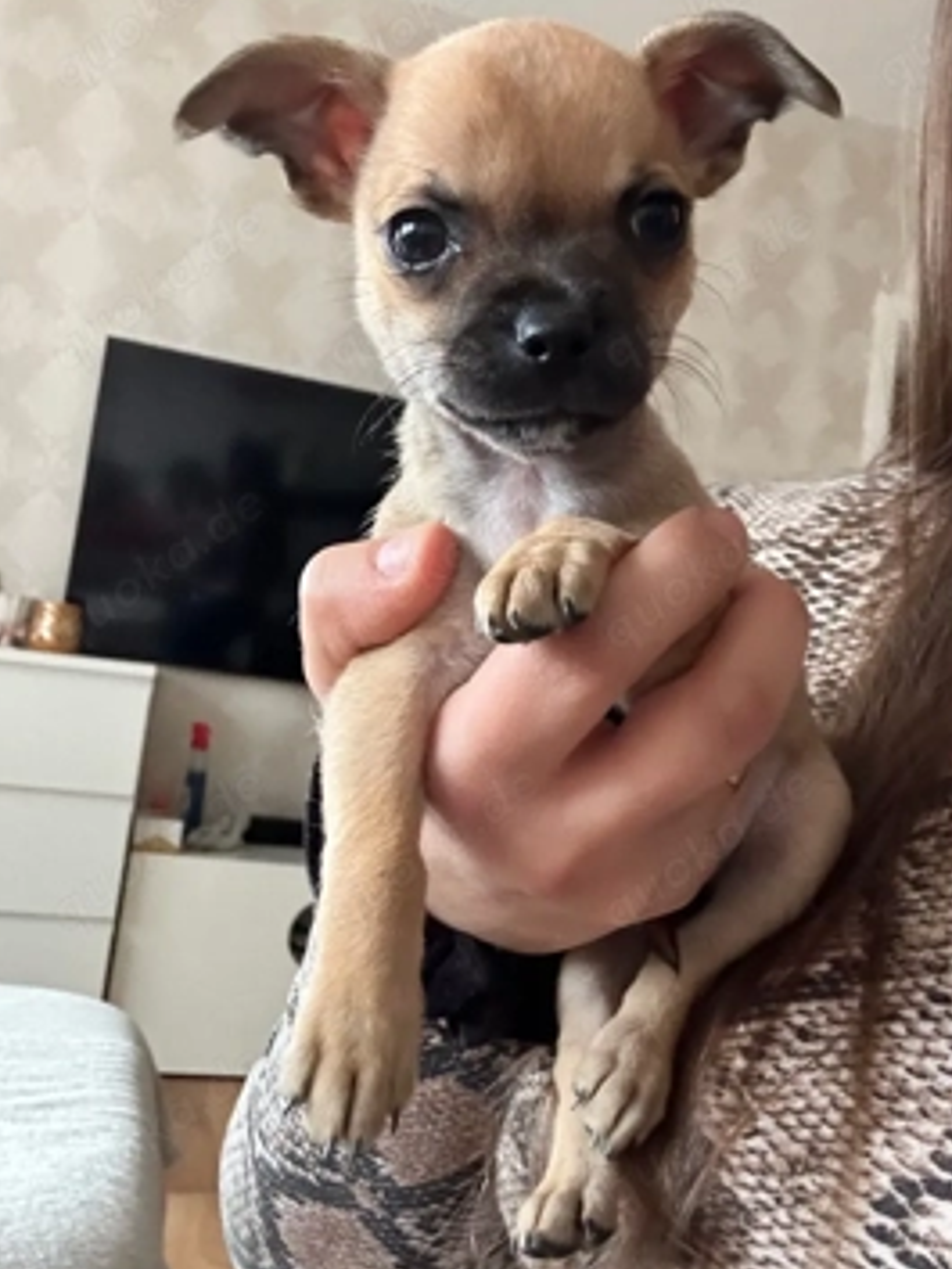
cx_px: 510
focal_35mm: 34
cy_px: 608
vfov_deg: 53.9
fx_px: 1246
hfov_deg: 41.8
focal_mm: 2.69
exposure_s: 1/60
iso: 250
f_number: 1.9
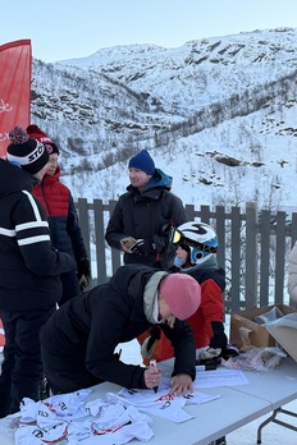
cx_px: 247
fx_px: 557
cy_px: 296
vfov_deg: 43.0
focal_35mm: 45
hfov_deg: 29.1
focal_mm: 6.76
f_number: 1.78
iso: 80
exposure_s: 1/481
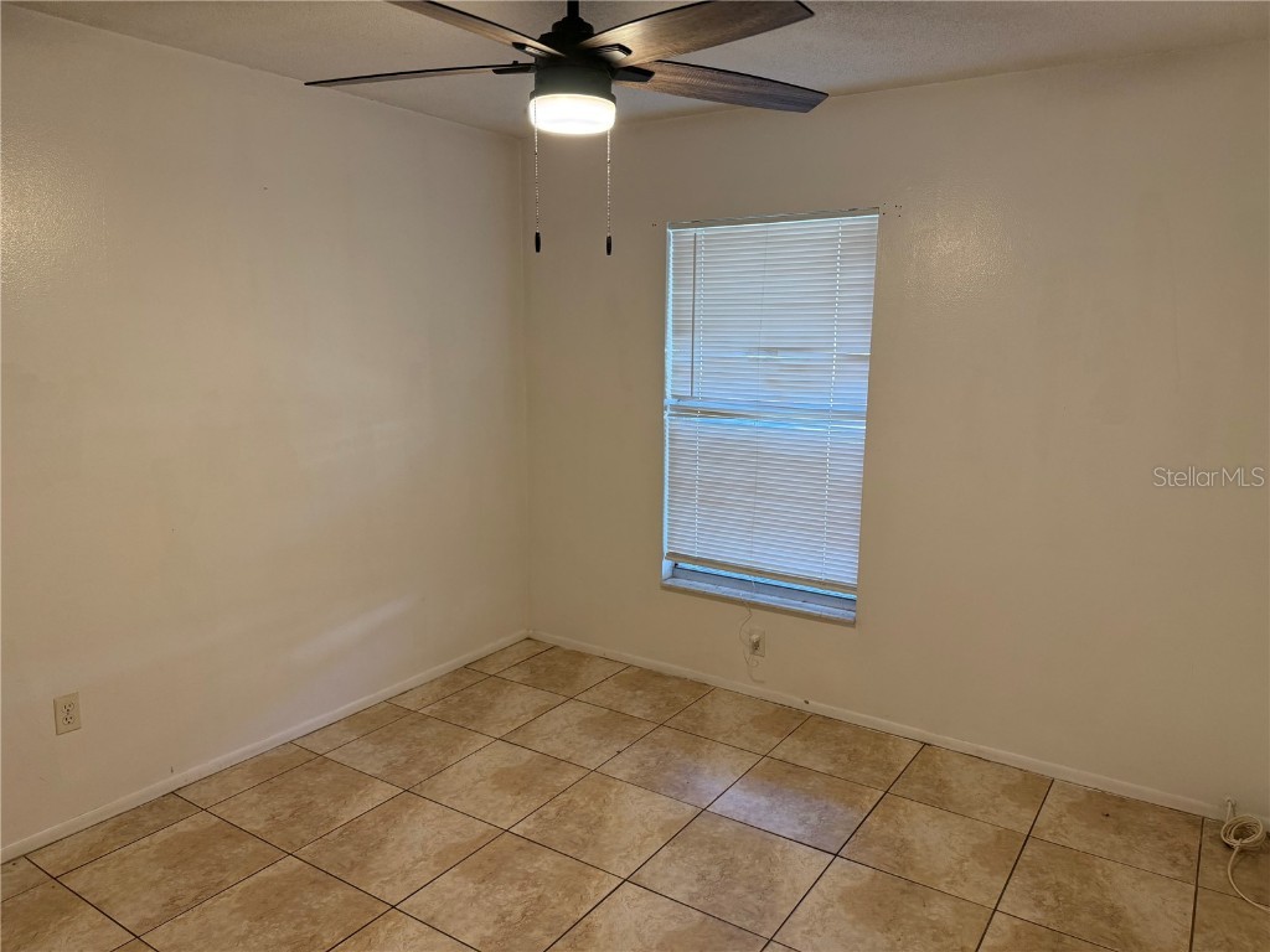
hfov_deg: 71.6
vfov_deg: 56.8
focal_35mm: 24
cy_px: 476
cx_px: 635
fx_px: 881
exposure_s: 1/134
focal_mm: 6.76
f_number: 1.78
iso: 200
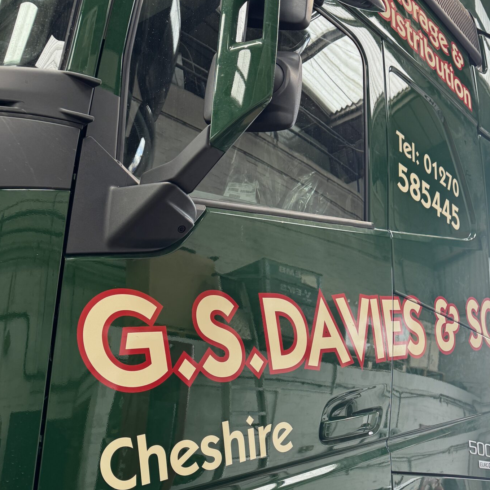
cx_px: 344
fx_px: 641
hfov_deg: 41.1
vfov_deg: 40.3
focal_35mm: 40
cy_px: 388
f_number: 1.78
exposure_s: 1/121
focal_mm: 6.76
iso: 125
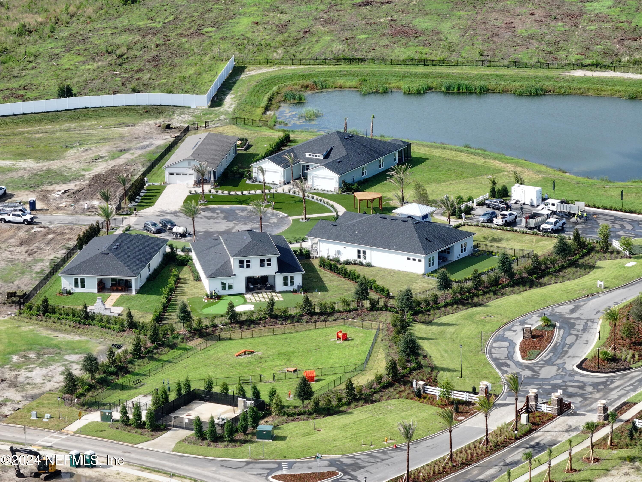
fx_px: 3079
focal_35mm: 166
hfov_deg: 11.9
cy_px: 241
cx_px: 321
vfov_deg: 8.9
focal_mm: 30.71
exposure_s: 1/400
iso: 100
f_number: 3.4
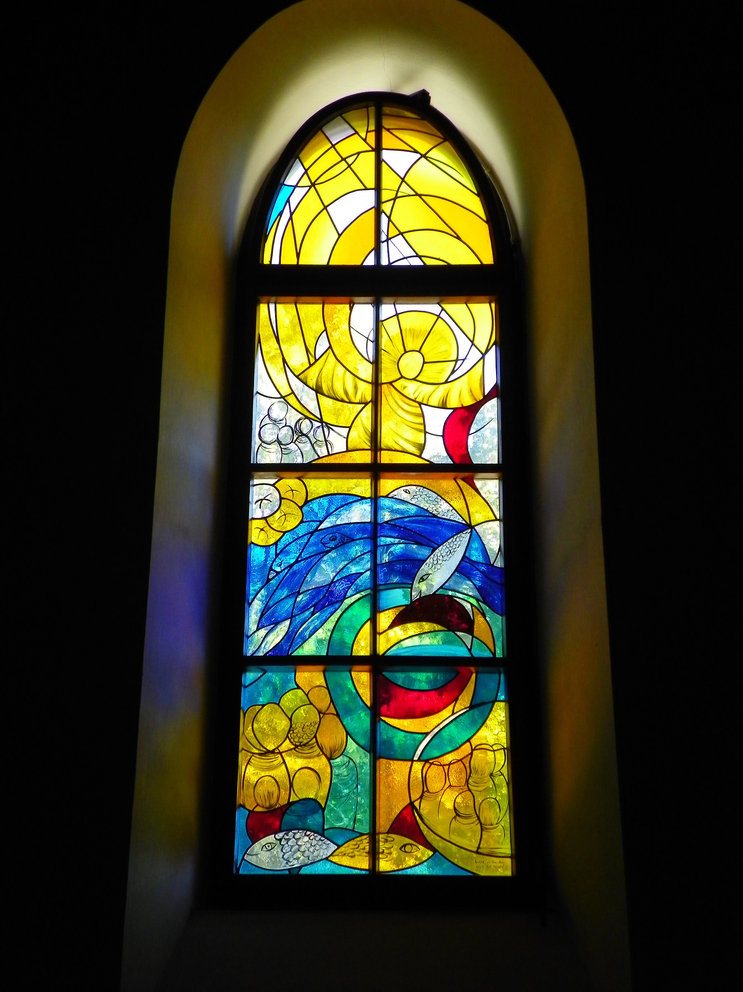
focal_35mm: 68
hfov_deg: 21.6
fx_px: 1947
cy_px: 496
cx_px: 372
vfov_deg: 28.6
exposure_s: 1/160
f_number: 3.5
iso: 250
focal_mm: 12.1
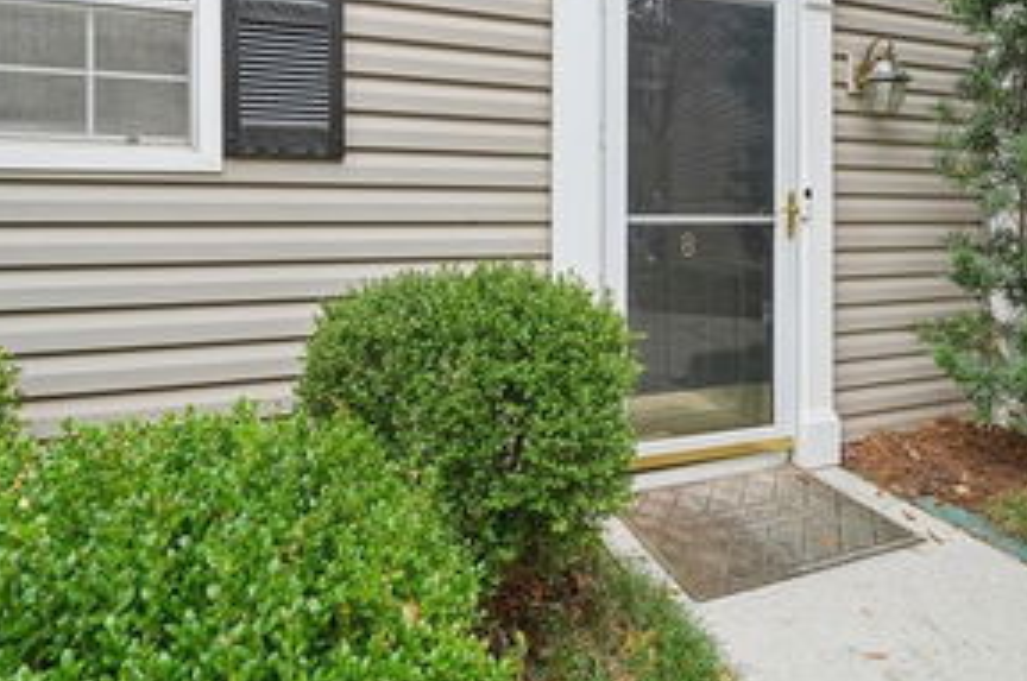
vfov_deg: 59.6
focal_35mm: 20
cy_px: 201
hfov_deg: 84.0
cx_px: 535
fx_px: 570
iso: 200
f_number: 7.1
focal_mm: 12
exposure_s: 1/30
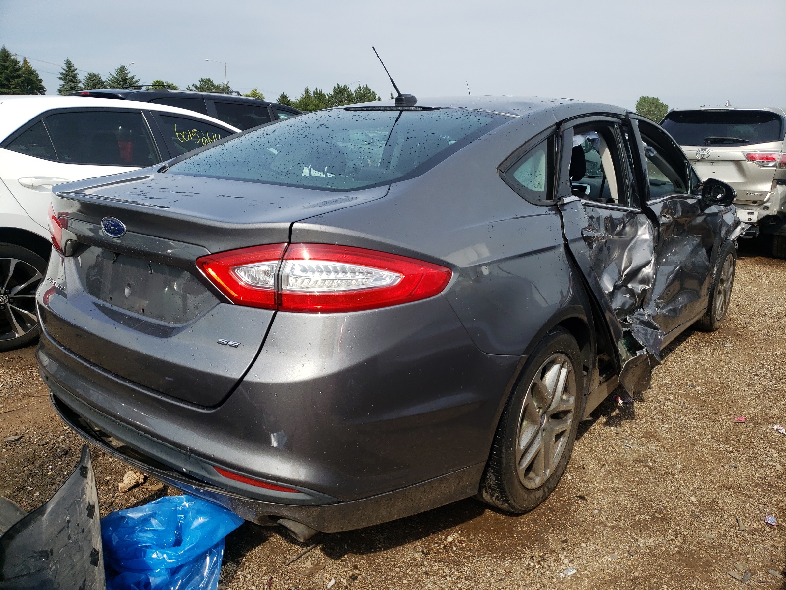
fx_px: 590
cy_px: 295
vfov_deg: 53.1
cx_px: 393
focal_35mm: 26
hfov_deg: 67.3
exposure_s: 1/2500
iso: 50
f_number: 1.5
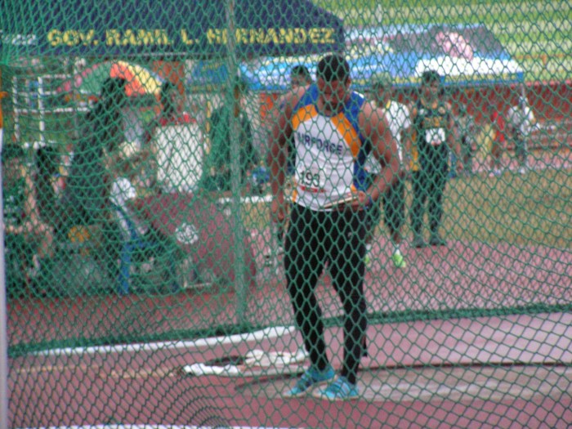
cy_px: 214
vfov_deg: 7.3
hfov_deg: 9.7
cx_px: 286
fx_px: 3371
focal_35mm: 204
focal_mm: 34.1
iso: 320
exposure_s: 1/800
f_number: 3.3
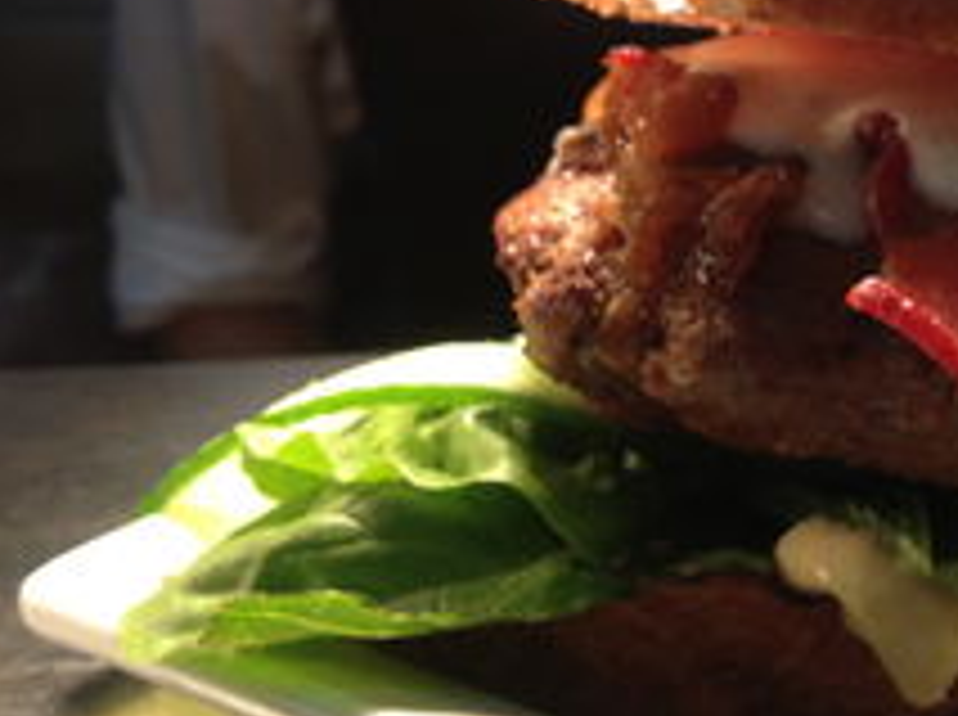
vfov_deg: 18.3
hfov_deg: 23.2
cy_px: 90
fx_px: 2183
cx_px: 1061
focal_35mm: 79
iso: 80
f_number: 2.4
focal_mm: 4.28
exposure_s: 1/120
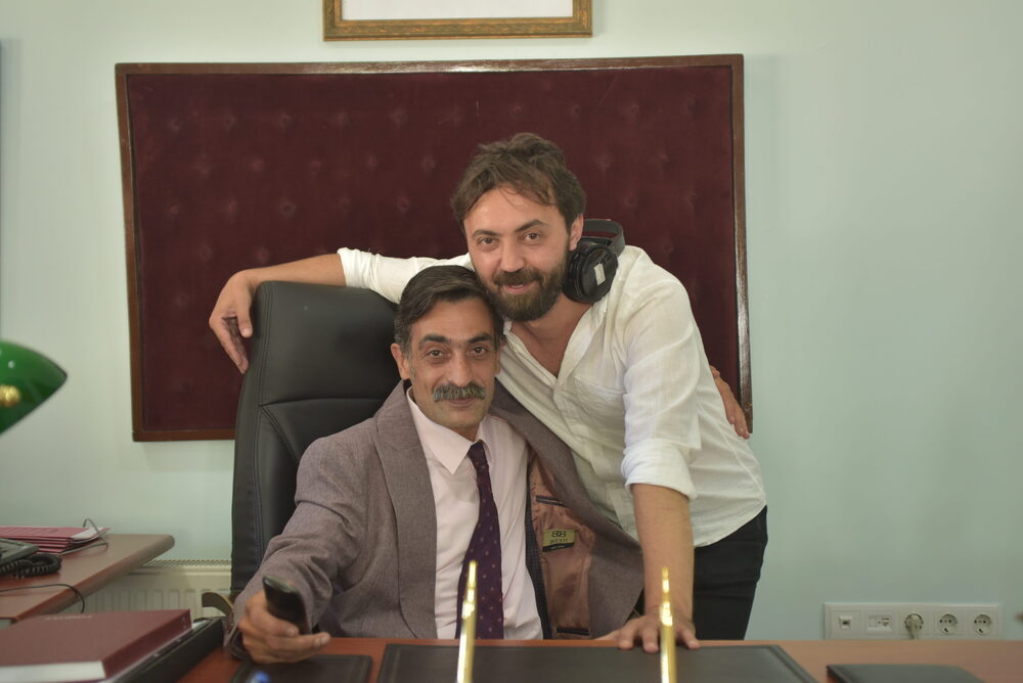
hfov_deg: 43.6
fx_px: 1279
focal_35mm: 45
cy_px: 342
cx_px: 512
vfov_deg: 29.9
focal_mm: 45
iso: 800
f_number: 3.8
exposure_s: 1/125
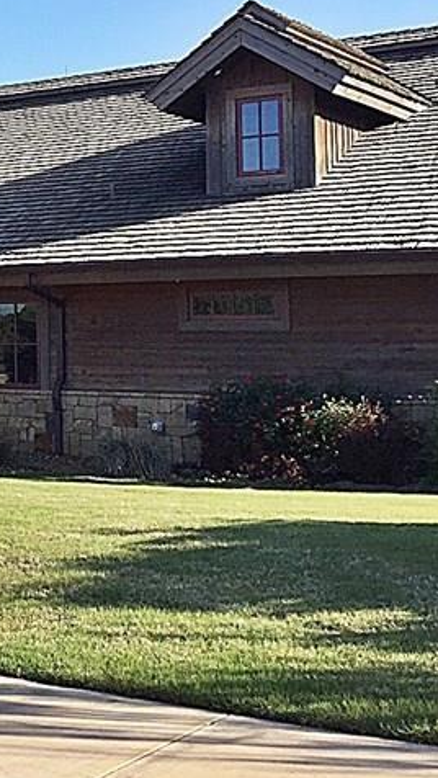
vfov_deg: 30.7
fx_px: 1403
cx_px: -288
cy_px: 235
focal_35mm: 68
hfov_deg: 15.8
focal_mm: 4.15
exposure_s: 1/989
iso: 32
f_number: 2.2
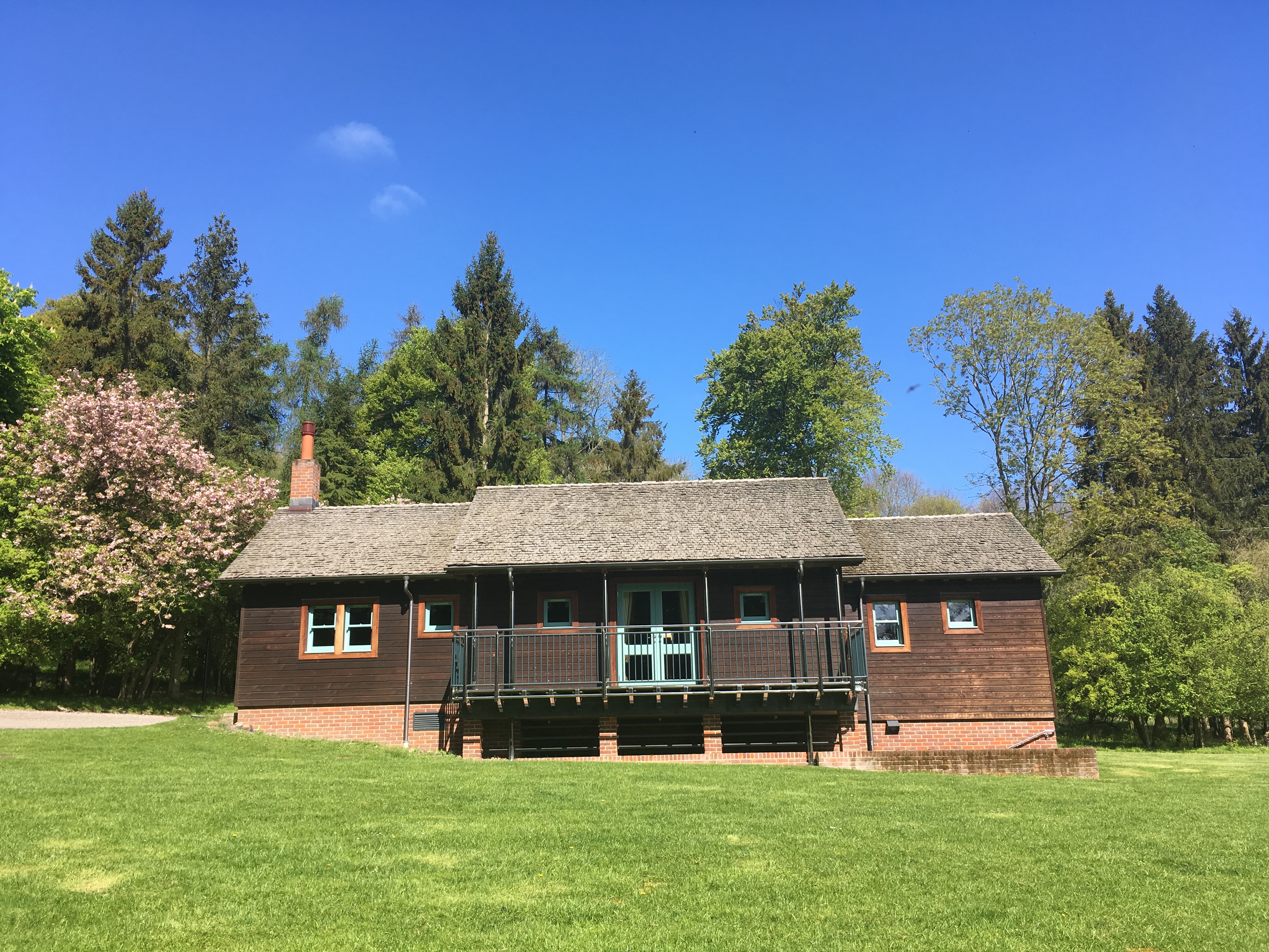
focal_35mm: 29
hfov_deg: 61.7
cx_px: 634
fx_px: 1063
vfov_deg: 48.2
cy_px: 476
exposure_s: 1/845
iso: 25
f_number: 2.2
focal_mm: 4.15
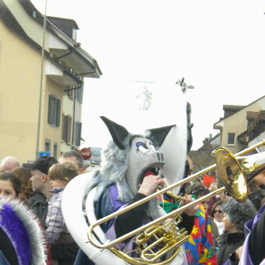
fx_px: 1109
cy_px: 199
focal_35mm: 128
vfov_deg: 13.6
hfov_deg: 13.6
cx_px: 132
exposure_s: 1/136
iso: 151
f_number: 5.7
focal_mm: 17.3
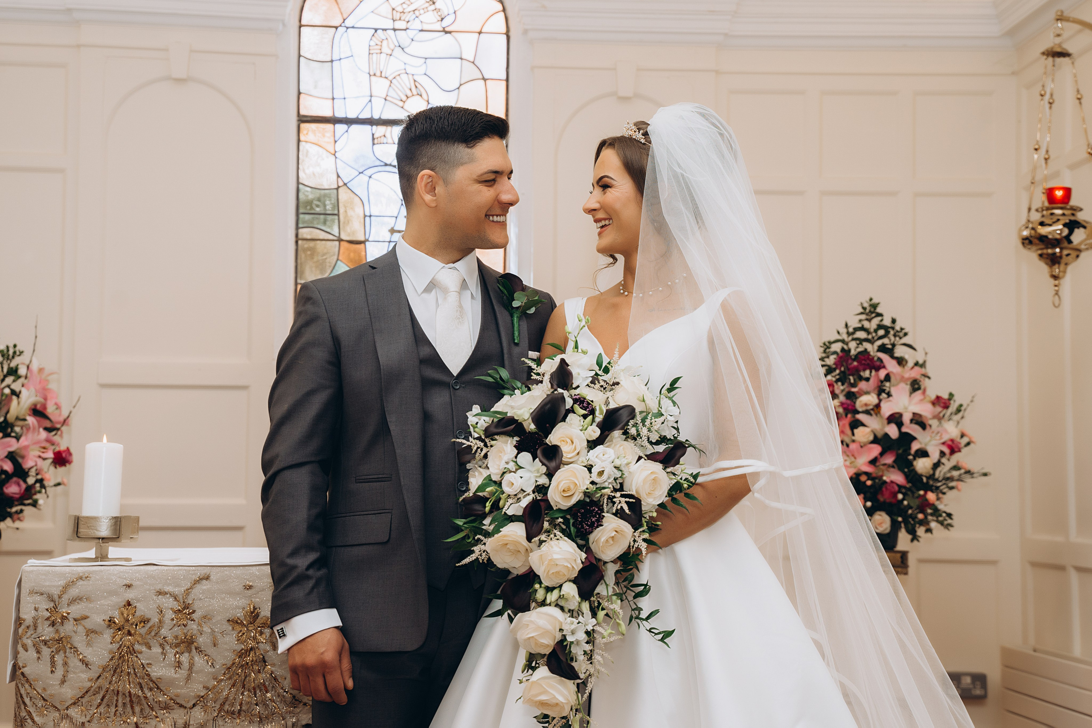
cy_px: 364
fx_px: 1668
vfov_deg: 24.6
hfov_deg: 36.2
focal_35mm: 55
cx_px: 546
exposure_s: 1/160
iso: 500
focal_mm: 55
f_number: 5.6
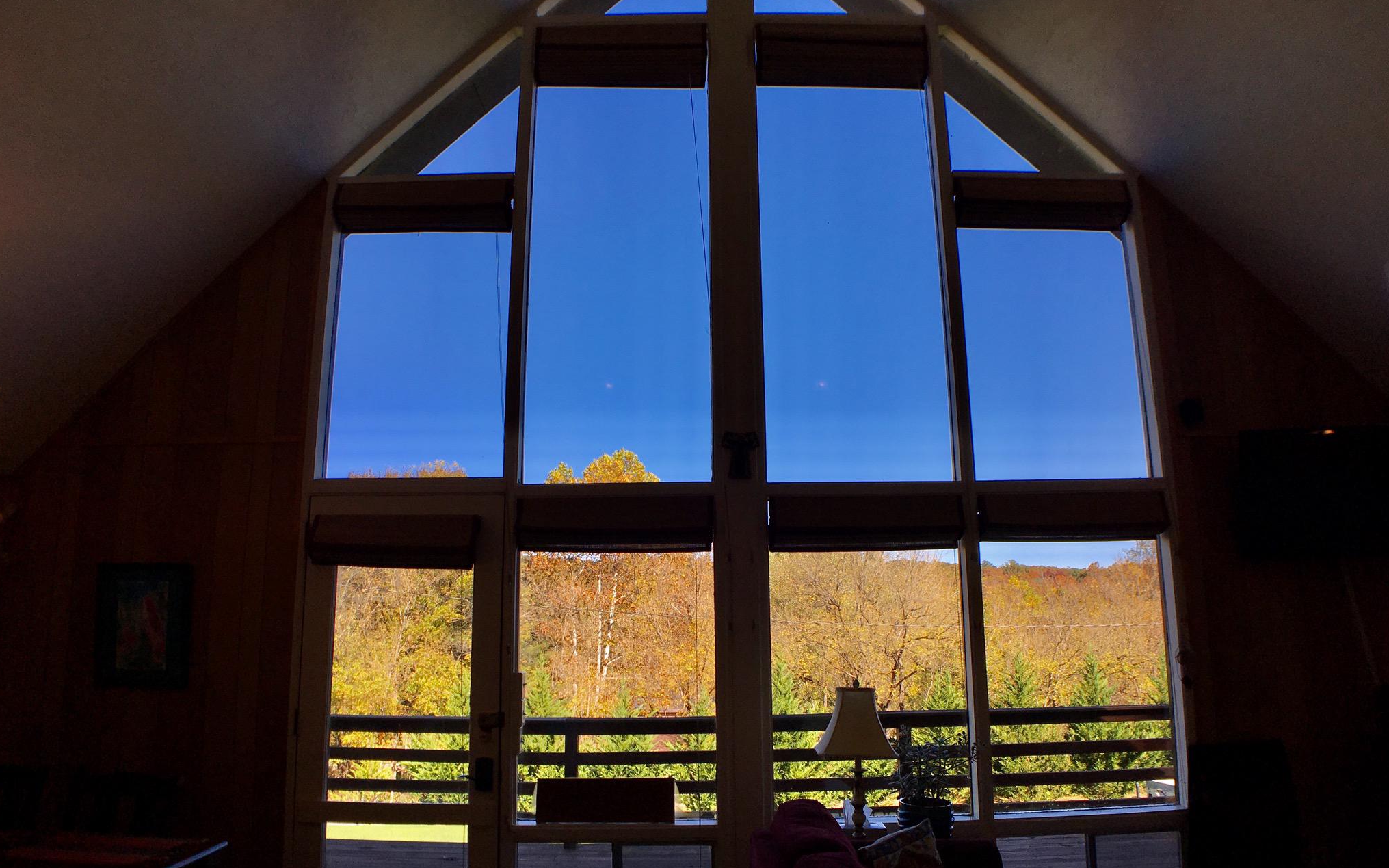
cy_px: 488
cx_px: 692
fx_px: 1173
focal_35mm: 31
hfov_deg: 61.2
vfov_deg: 40.5
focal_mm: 4.15
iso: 25
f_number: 2.2
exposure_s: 1/641
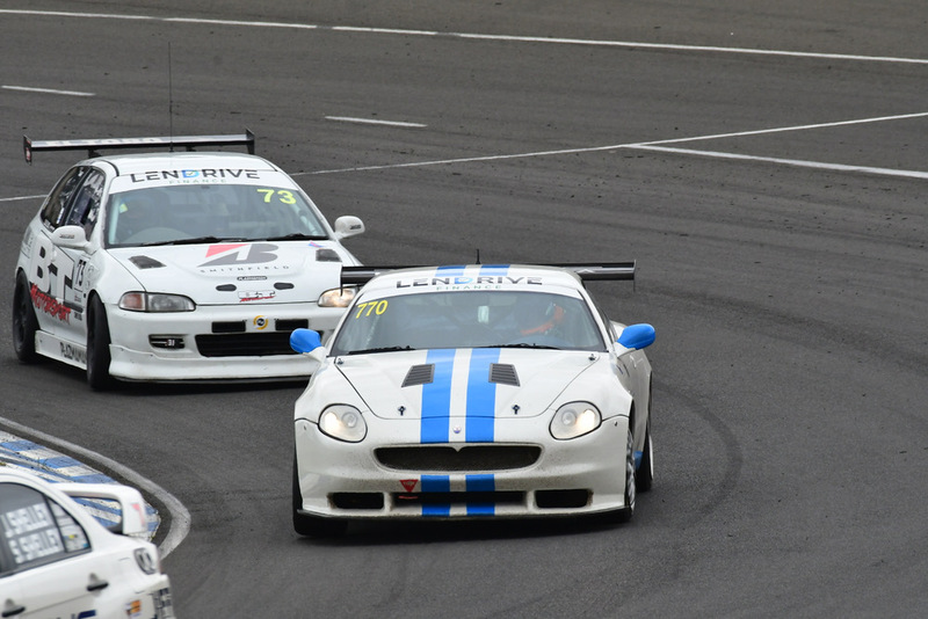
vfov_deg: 1.8
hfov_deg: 2.7
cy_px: 310
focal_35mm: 750
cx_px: 464
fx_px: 19339
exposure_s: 1/640
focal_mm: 500
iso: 800
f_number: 11
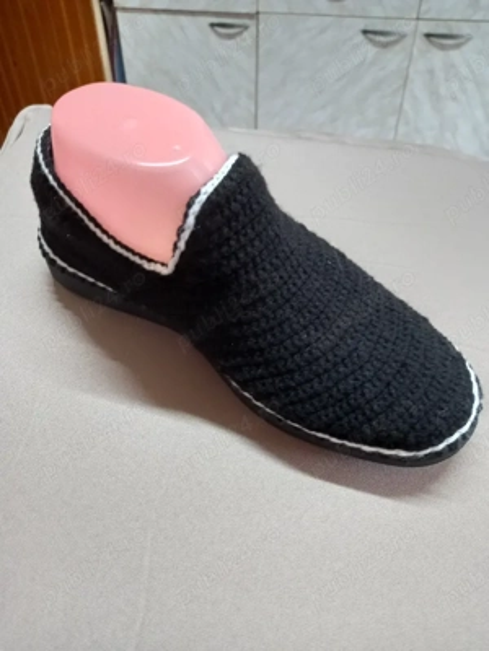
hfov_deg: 54.9
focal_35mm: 25
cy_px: 326
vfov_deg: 69.4
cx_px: 244
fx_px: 471
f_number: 2
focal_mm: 4.6
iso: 250
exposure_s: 1/33
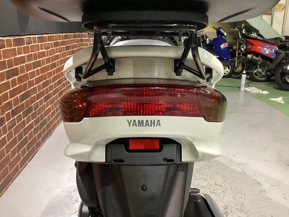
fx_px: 259
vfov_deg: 45.4
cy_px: 108
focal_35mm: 31
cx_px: 144
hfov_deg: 58.4
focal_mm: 3.3
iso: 250
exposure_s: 1/40
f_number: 2.4
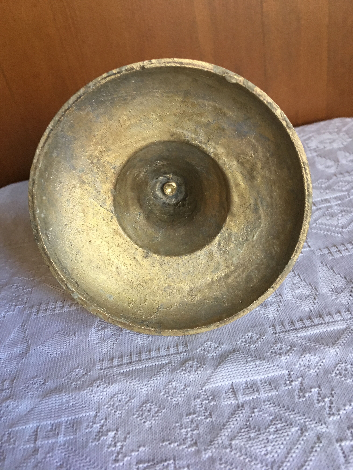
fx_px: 394
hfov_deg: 48.2
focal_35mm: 29
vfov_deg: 61.7
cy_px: 235
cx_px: 176
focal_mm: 4.15
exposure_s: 1/33
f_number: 2.2
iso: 160
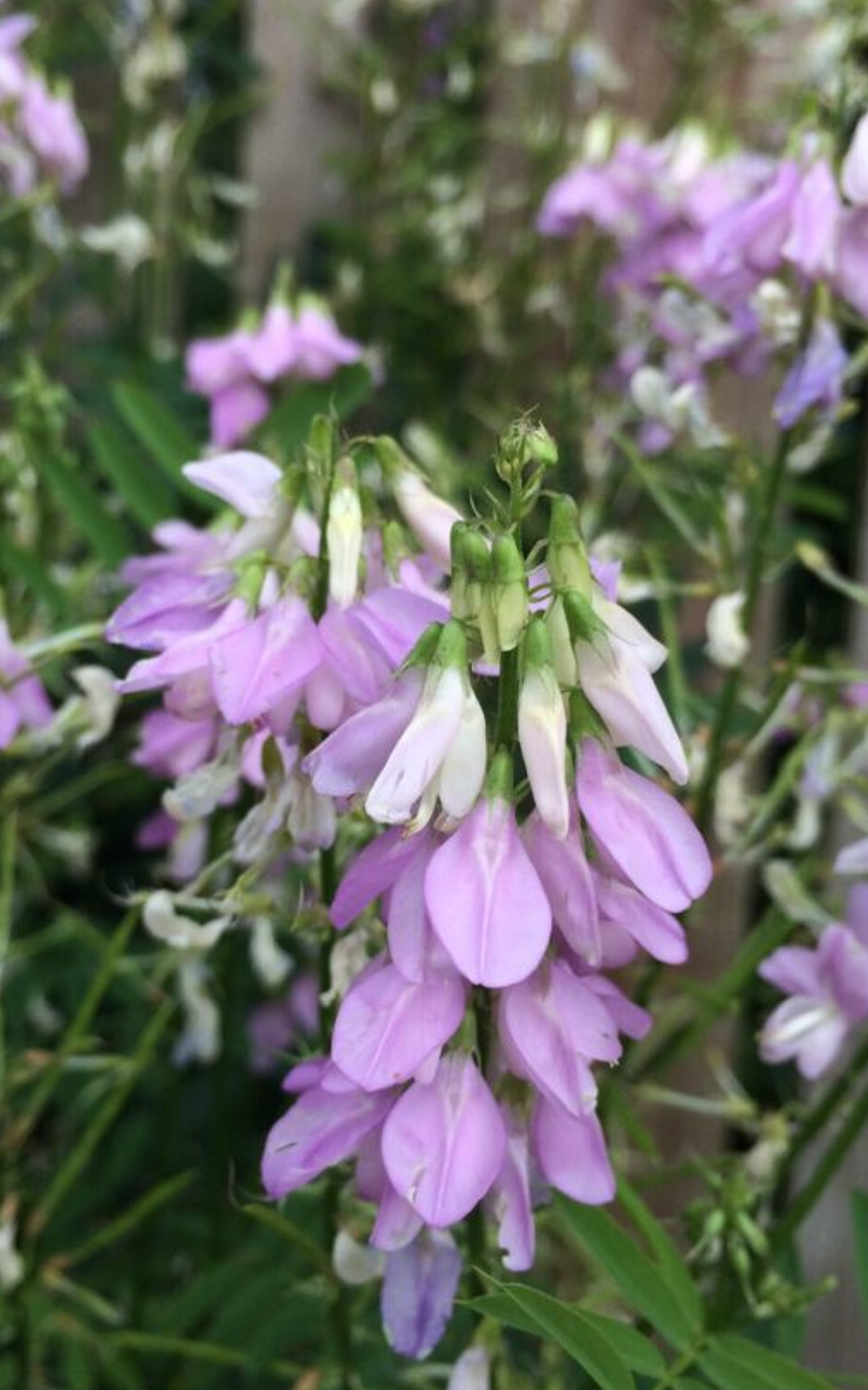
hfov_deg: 32.7
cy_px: 687
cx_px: 355
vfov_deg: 50.4
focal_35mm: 39
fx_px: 1477
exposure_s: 1/695
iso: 32
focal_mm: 4.15
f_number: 2.2
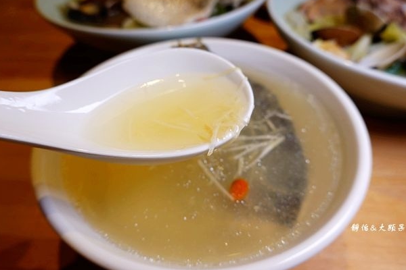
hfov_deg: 69.4
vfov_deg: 49.5
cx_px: 200
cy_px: 126
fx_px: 293
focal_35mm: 26
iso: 125
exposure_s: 1/160
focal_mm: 9
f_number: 2.8
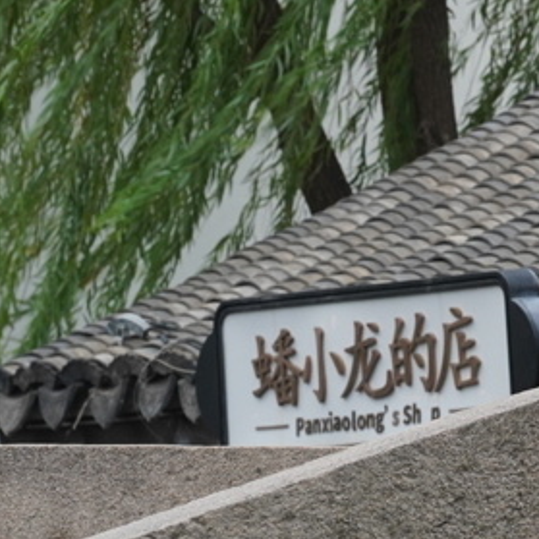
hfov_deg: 3.2
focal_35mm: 548
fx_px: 9654
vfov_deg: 3.2
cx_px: 852
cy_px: -10
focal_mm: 200
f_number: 11
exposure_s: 1/100
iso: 1600
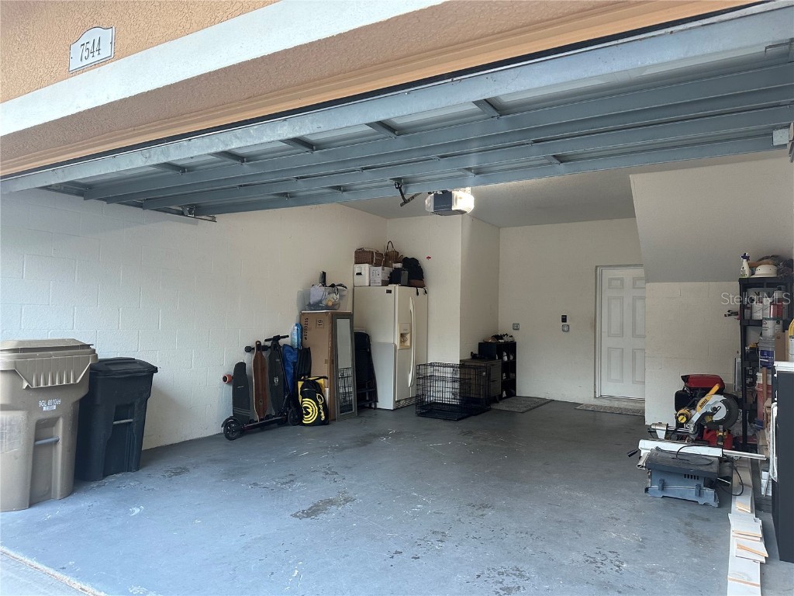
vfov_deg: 56.8
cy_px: 298
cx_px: 397
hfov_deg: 71.6
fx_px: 550
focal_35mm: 24
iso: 200
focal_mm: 6.86
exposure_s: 1/60
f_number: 1.78
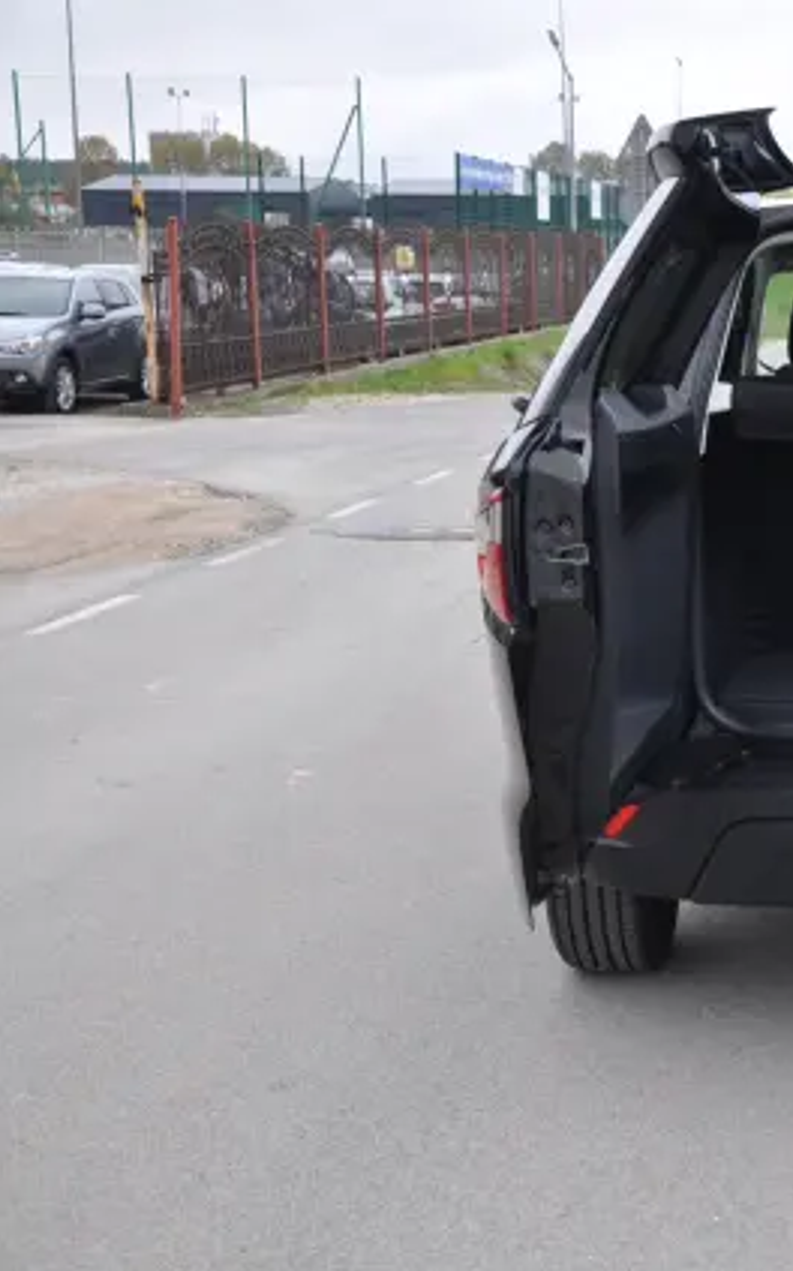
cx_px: 958
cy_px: 636
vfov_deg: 35.3
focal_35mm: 58
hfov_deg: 20.9
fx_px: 2000
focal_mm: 25
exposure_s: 1/100
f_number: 5
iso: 400
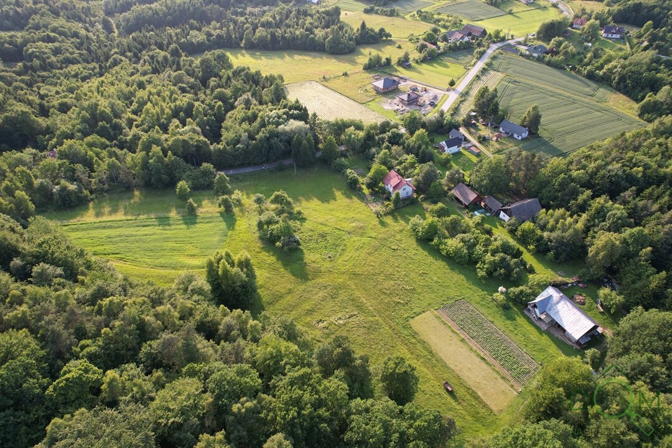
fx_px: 411
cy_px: 224
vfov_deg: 57.2
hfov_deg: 78.6
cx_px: 336
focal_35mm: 22
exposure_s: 1/250
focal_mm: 8.38
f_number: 2.8
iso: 100
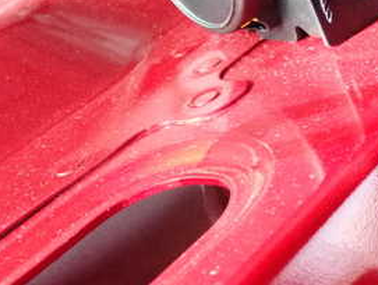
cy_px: 7
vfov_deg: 17.3
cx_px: 392
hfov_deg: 22.2
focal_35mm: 84
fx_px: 918
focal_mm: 6.83
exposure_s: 1/125
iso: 2000
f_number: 2.7
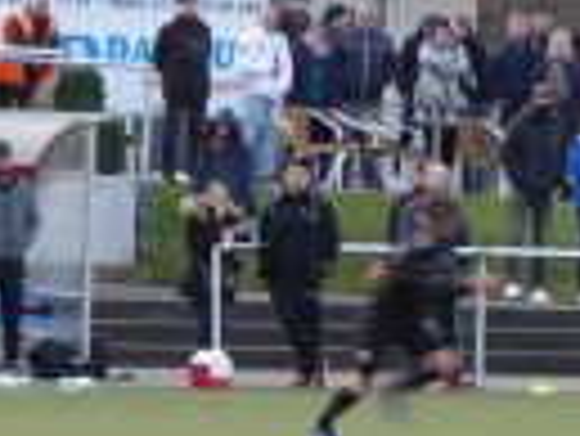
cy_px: 175
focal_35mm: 598
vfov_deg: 2.5
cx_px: -13
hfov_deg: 3.3
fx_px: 10029
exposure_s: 1/80
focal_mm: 30.9
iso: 200
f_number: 5.6
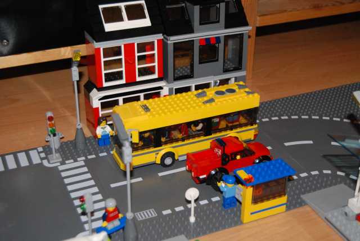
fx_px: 571
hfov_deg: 35.0
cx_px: 180
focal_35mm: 57
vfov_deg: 23.8
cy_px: 120
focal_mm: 38
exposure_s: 1/60
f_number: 5.6
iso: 1600
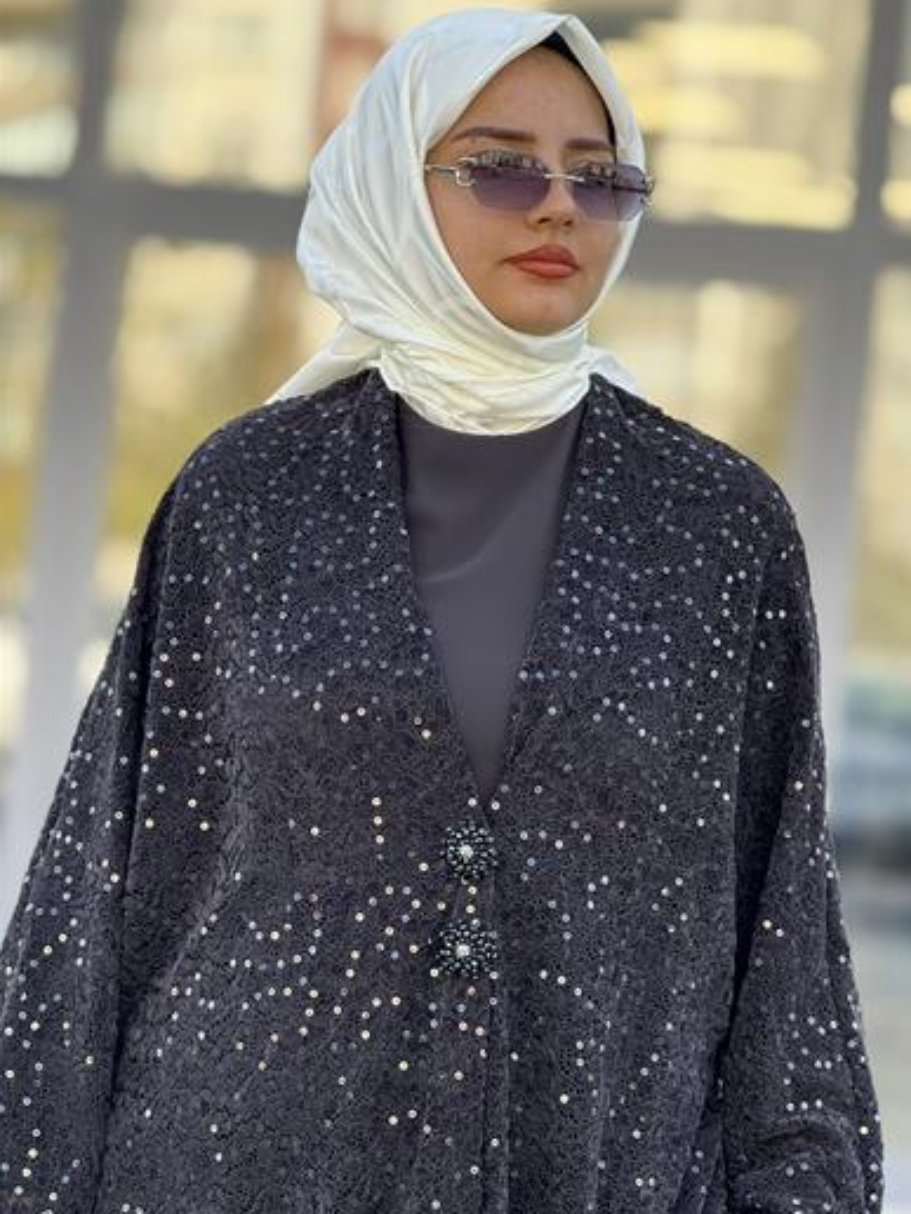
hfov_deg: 12.0
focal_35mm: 124
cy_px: 606
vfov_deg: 15.9
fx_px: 4351
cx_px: 466
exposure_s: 1/99
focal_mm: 15.66
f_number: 2.8
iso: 100
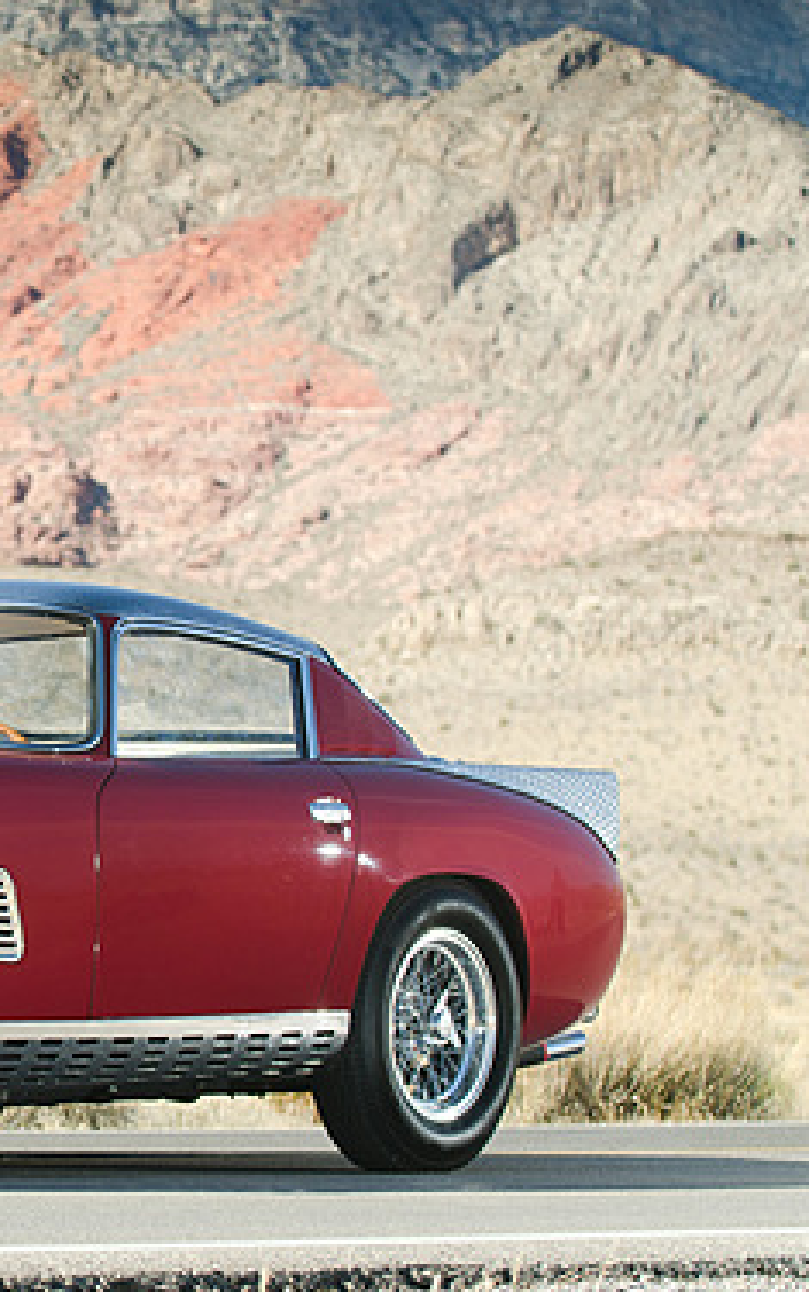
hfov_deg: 6.5
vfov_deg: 10.5
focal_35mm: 200
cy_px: 639
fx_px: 7042
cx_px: -207
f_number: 4
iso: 100
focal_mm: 82
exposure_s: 1/200
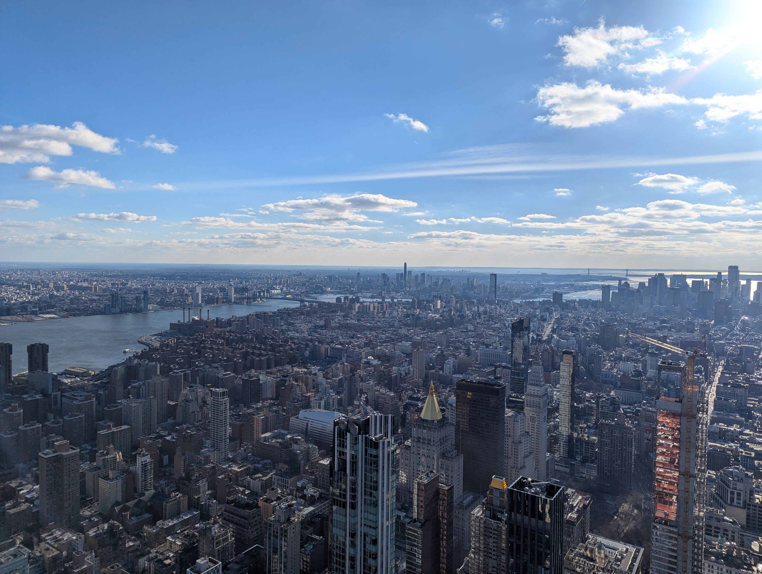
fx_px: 529
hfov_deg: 71.5
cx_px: 381
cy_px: 287
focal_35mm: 24
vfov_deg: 56.9
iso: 39
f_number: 1.85
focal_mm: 6.81
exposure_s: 1/4717
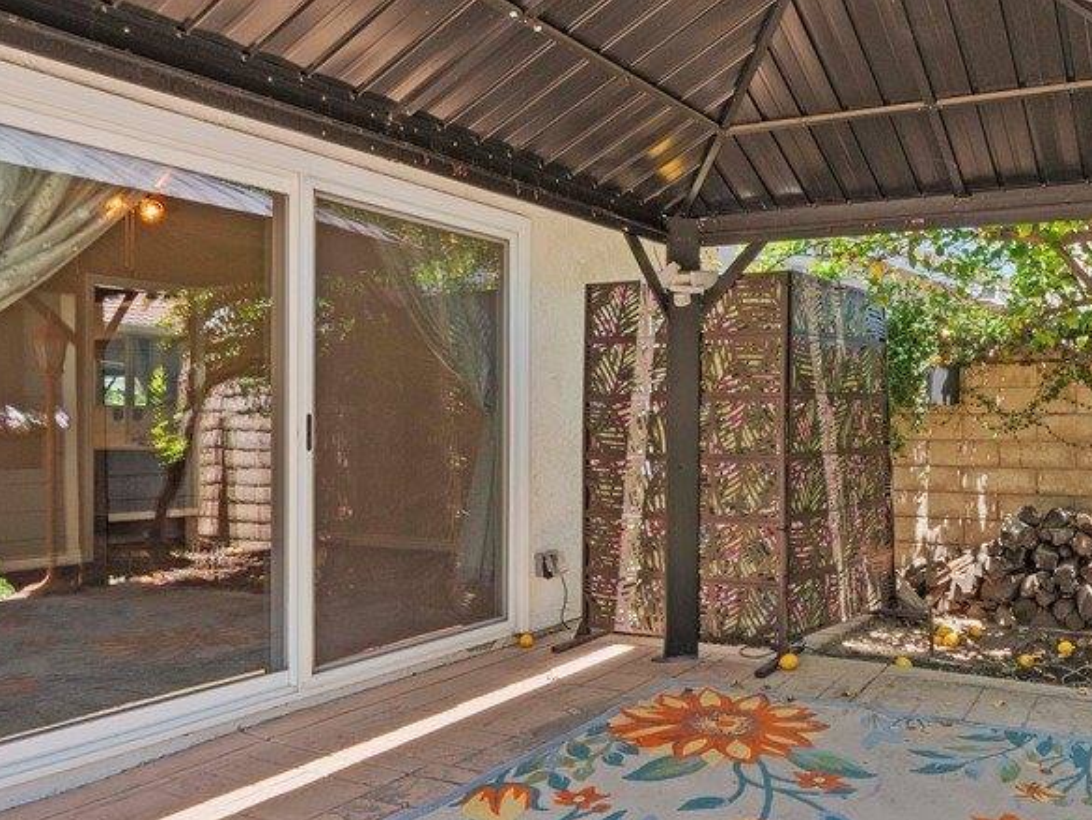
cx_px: 829
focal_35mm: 28
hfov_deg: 59.8
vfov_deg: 49.7
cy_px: 446
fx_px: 883
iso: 200
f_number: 8
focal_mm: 8
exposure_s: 1/50
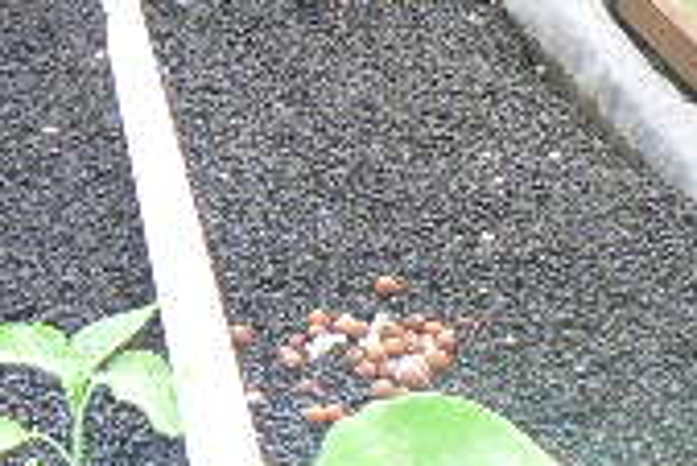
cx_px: 45
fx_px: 2752
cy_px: 25
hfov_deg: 14.3
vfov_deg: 9.6
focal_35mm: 142
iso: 80
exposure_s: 1/30
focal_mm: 6
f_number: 2.8
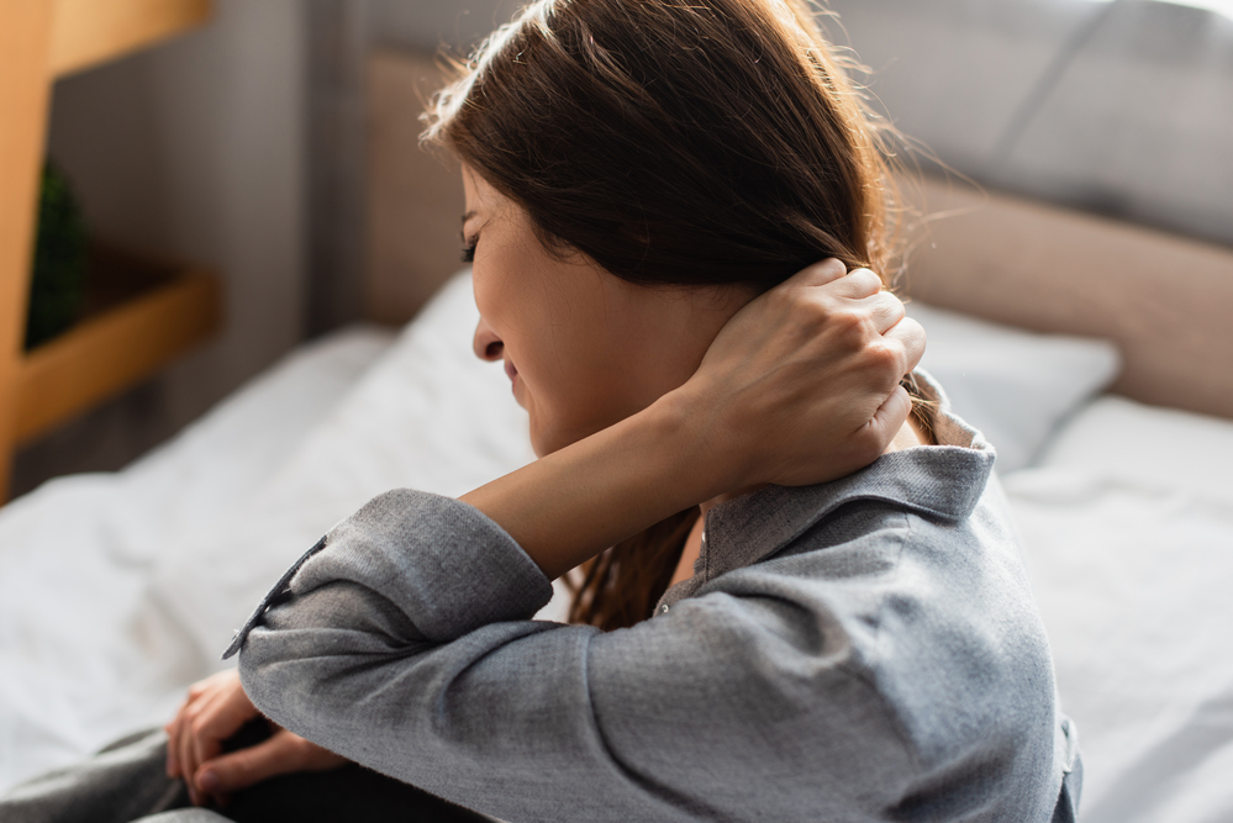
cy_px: 412
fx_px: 1713
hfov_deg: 39.6
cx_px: 616
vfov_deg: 27.0
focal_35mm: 50
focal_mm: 50
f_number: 2.8
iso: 100
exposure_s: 1/200
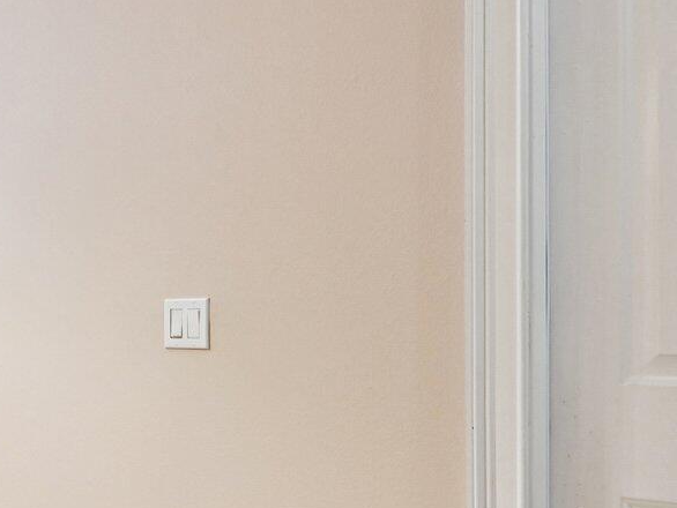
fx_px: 920
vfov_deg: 30.5
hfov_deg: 33.3
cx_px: -127
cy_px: 361
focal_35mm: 47
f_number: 8
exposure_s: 1/25
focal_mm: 14
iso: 1000
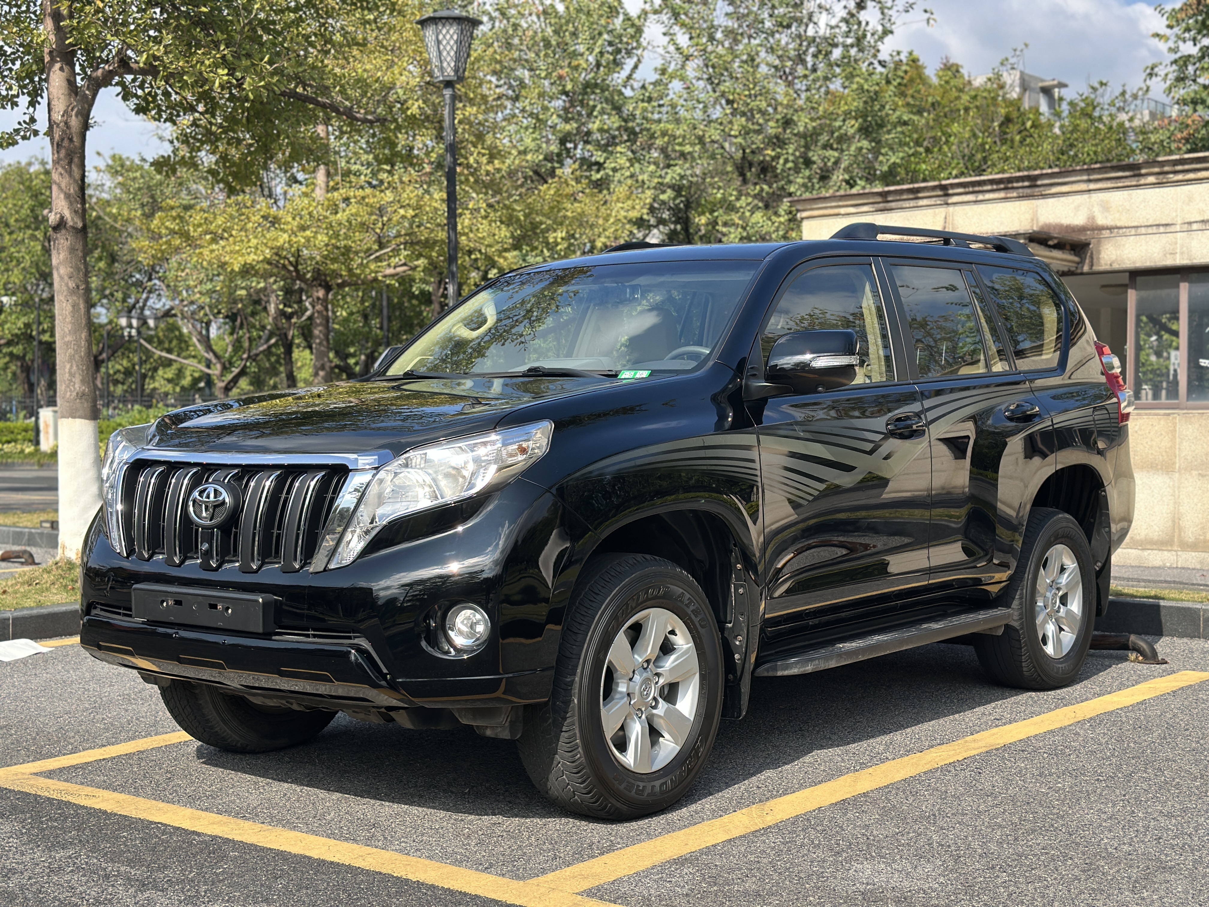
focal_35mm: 48
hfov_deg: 39.7
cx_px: 604
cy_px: 454
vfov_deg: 30.3
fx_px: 1676
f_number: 1.78
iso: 100
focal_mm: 6.86
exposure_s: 1/2667
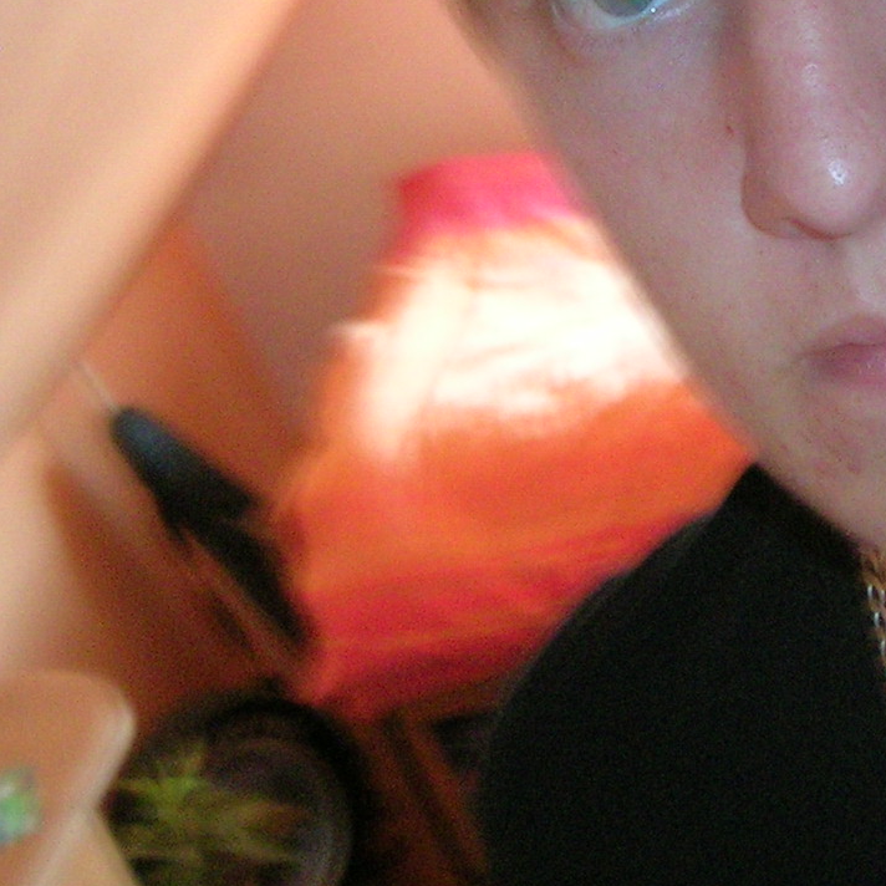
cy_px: 143
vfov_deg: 19.3
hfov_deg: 19.2
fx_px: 2577
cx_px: 775
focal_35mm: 89
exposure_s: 1/1.3
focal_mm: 5.4
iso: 200
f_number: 2.8
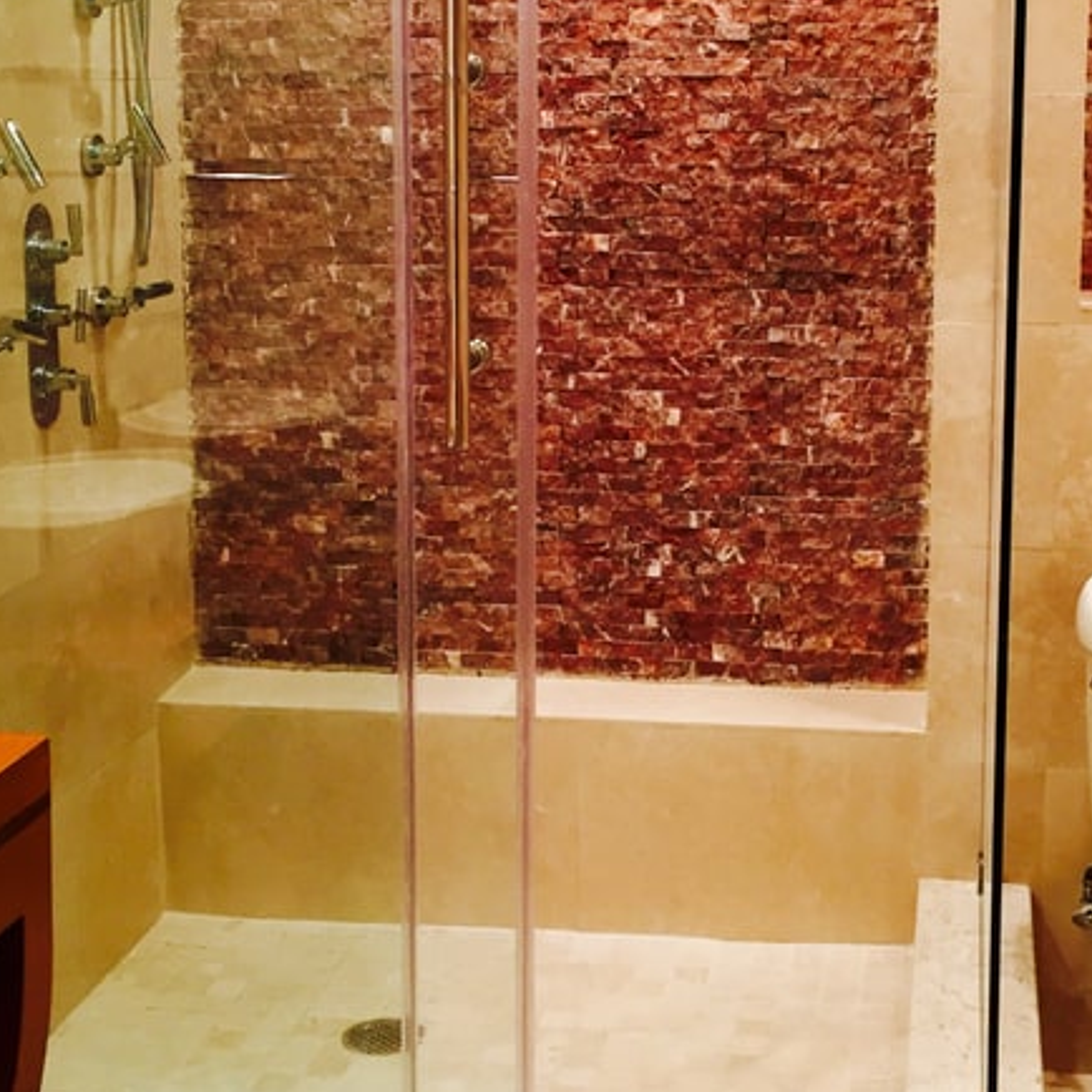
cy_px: 350
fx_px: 2106
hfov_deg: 29.0
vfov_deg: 28.8
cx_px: 687
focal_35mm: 59
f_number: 2.2
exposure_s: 1/30
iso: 64
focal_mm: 4.15
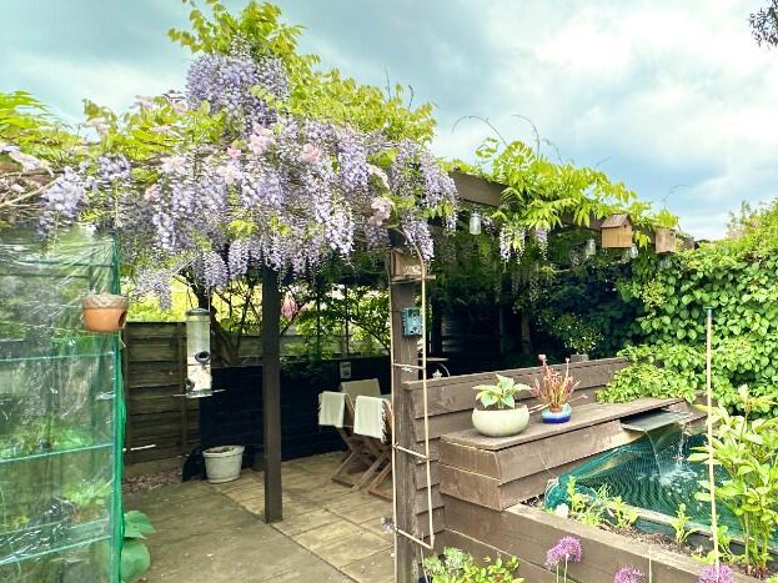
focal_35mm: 23
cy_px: 315
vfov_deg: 58.8
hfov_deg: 69.2
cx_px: 581
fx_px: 517
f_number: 2.2
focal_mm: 2.22
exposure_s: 1/217
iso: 40
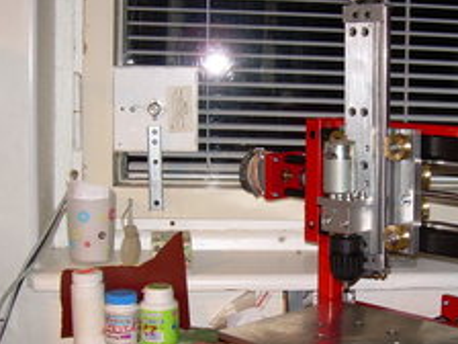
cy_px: 160
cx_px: 303
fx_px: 900
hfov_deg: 28.4
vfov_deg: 21.6
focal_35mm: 68
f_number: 2.8
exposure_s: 1/60
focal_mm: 6.3
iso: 50
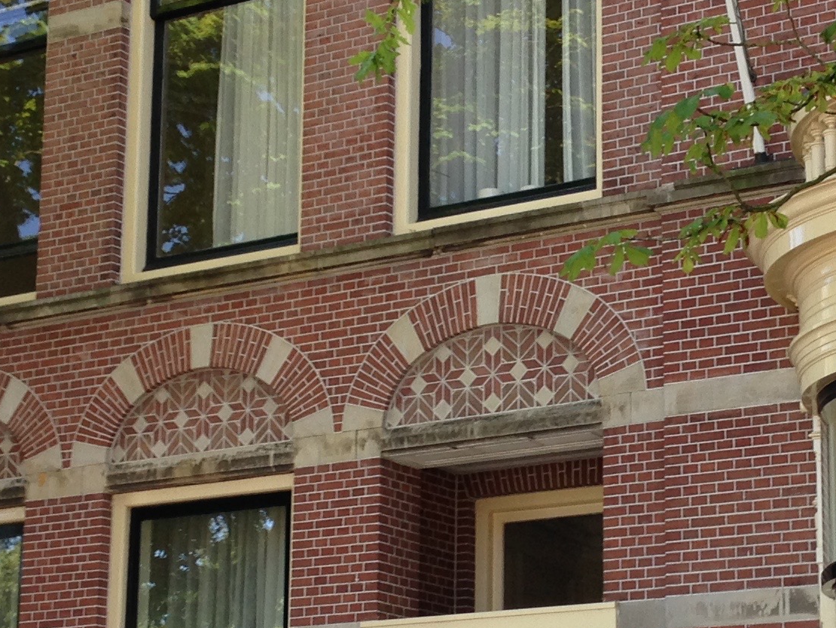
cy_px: 439
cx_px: 557
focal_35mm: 97
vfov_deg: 15.2
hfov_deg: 20.2
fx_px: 2343
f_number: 2.4
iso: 50
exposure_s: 1/155
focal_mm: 4.12
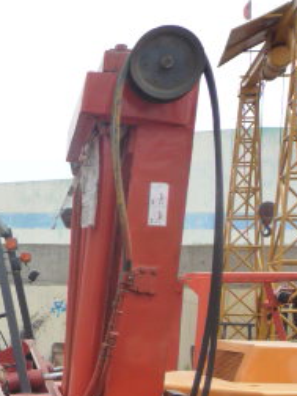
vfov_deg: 26.5
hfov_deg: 18.6
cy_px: 355
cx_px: -135
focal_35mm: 71
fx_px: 812
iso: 160
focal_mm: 4.7
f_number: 3.3
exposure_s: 1/800
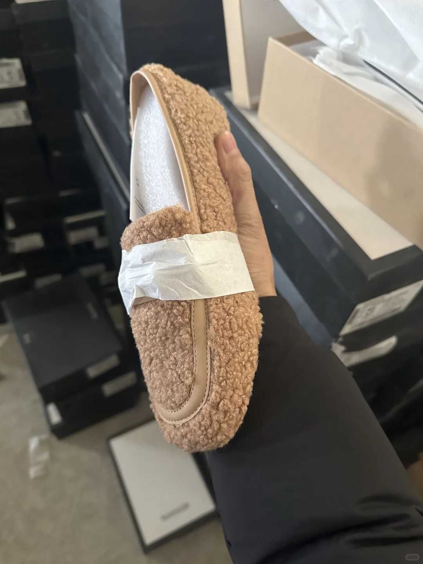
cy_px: 282
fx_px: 391
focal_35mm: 24
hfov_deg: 56.8
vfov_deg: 71.6
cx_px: 212
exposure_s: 1/45
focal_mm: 6.86
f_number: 1.78
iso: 1000
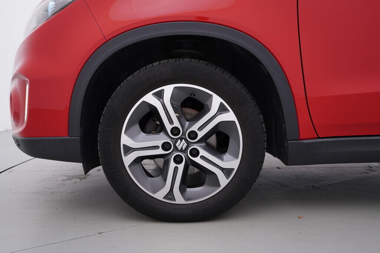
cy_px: 126
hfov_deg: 53.1
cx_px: 190
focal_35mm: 36
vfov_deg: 36.9
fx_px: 380
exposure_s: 1/60
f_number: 3.5
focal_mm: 24
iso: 125
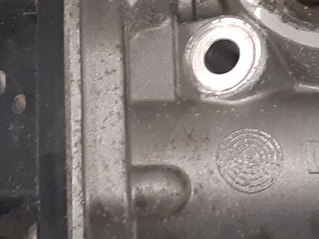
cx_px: 189
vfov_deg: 20.9
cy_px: 79
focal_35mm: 70
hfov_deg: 27.7
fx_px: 645
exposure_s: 1/50
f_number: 1.7
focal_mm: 3.93
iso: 160
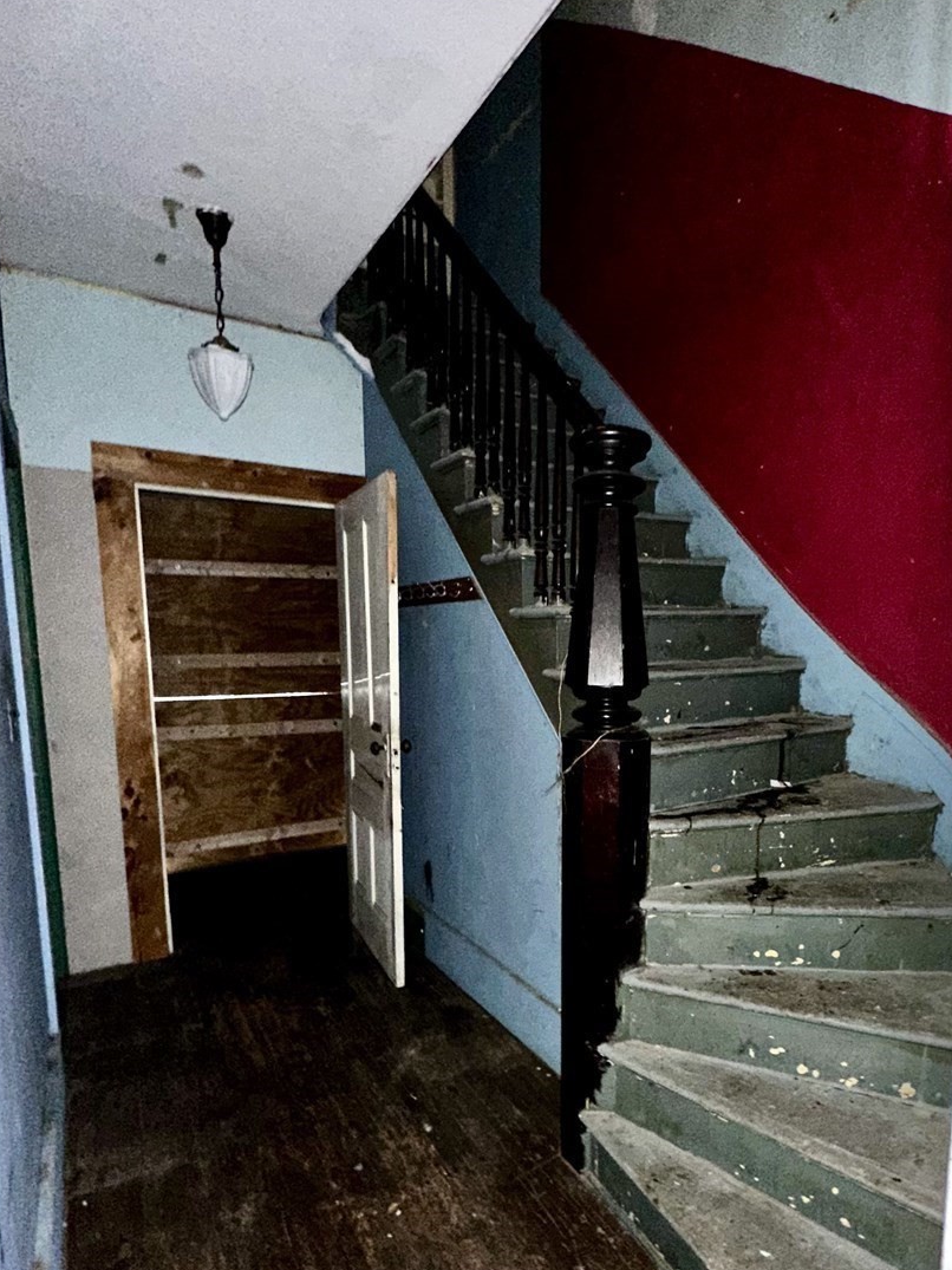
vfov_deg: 81.1
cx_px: 575
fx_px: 734
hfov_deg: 65.3
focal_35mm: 20
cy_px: 740
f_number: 2.2
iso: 400
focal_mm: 2.22
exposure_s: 1/16
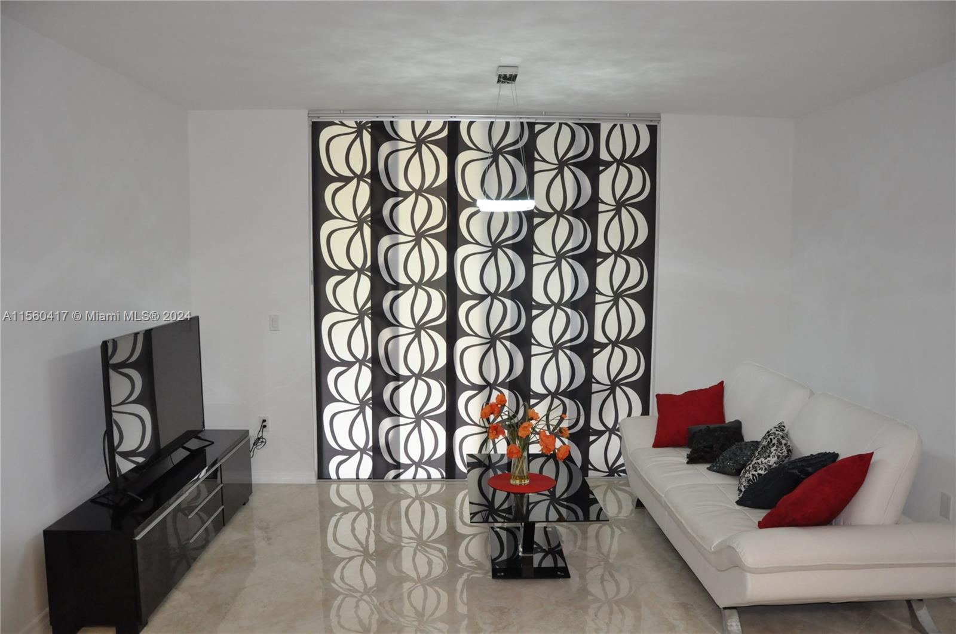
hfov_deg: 67.5
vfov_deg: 47.8
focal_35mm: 27
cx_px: 478
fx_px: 716
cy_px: 317
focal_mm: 18
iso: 1250
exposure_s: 1/100
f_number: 4.5
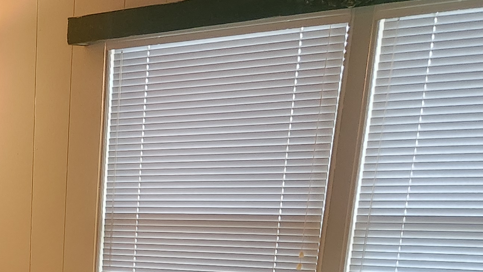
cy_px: 551
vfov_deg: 13.4
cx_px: -99
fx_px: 986
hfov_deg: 24.8
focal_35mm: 77
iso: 640
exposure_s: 1/60
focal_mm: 5.4
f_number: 1.8
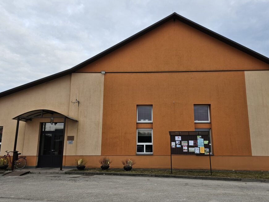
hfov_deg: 65.2
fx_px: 210
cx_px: 148
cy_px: 105
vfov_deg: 51.3
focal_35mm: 27
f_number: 1.7
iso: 20
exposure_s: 1/197
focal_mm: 6.3
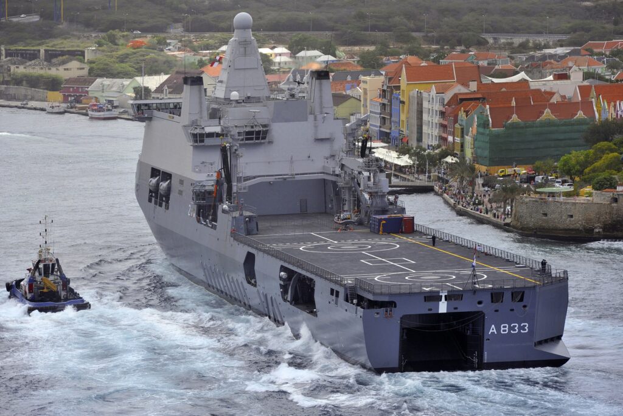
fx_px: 2769
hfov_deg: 12.8
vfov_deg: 8.6
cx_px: 312
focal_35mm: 160
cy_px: 208
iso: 800
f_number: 7.1
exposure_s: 1/3200
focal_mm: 160
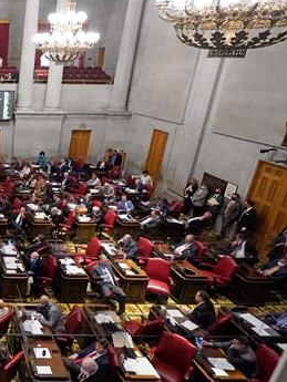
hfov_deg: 36.9
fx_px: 320
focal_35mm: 29
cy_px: 180
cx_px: -58
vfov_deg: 61.6
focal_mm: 16
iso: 10000
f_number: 3.2
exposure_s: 1/320
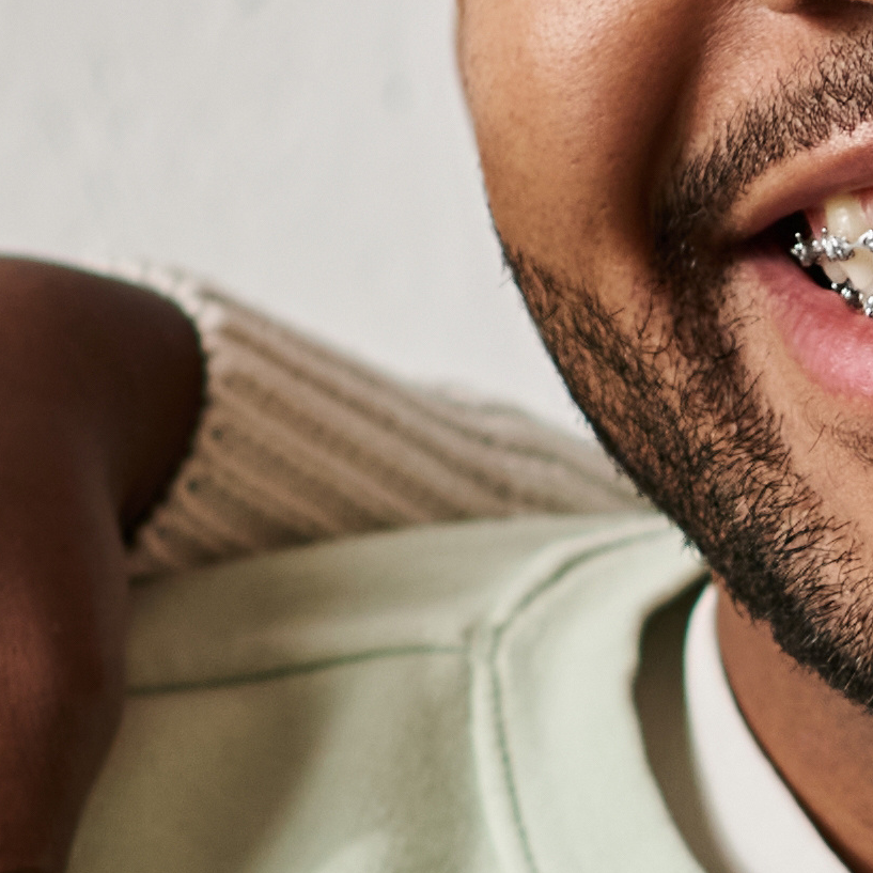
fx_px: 18575
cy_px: 476
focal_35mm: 651
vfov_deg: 2.7
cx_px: 1431
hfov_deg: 2.7
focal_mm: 85
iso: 250
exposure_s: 1/200
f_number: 2.8
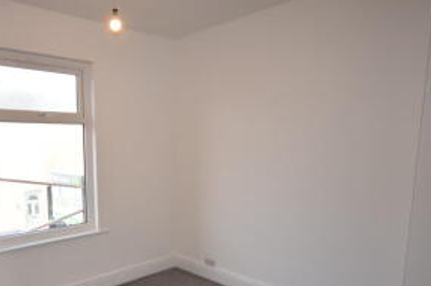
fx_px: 359
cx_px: 143
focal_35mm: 30
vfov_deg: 42.7
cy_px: 198
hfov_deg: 60.5
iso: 560
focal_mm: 12
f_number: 5.6
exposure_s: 1/125
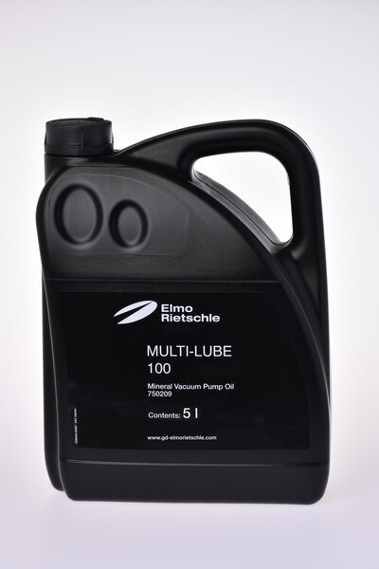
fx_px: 1895
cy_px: 284
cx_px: 190
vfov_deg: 17.1
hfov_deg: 11.4
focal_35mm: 120
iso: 100
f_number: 20
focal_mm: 100
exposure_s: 1/80
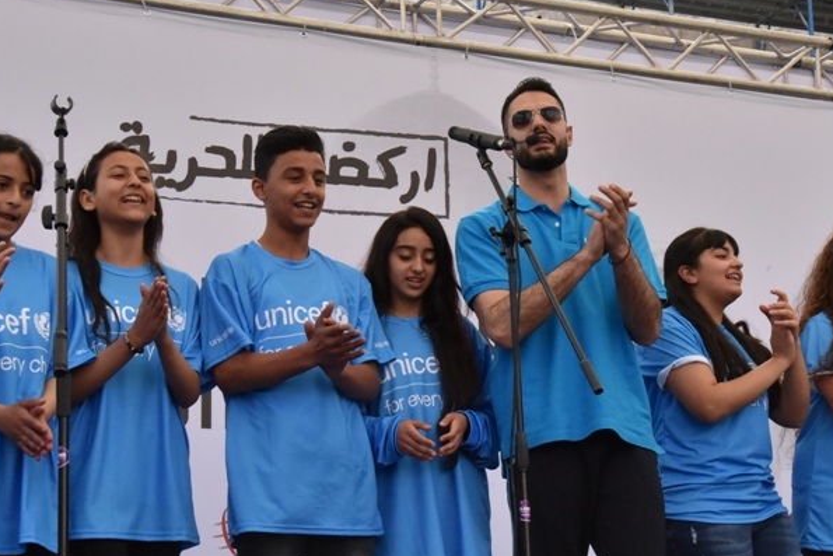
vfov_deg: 15.9
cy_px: 302
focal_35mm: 86
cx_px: 420
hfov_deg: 23.6
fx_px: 1990
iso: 2500
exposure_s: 1/800
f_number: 14
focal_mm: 50
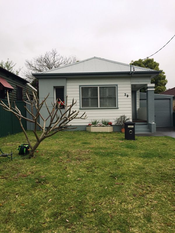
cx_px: 88
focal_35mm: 29
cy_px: 116
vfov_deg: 61.7
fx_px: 195
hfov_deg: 48.2
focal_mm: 4.15
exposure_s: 1/3300
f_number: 2.2
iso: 32
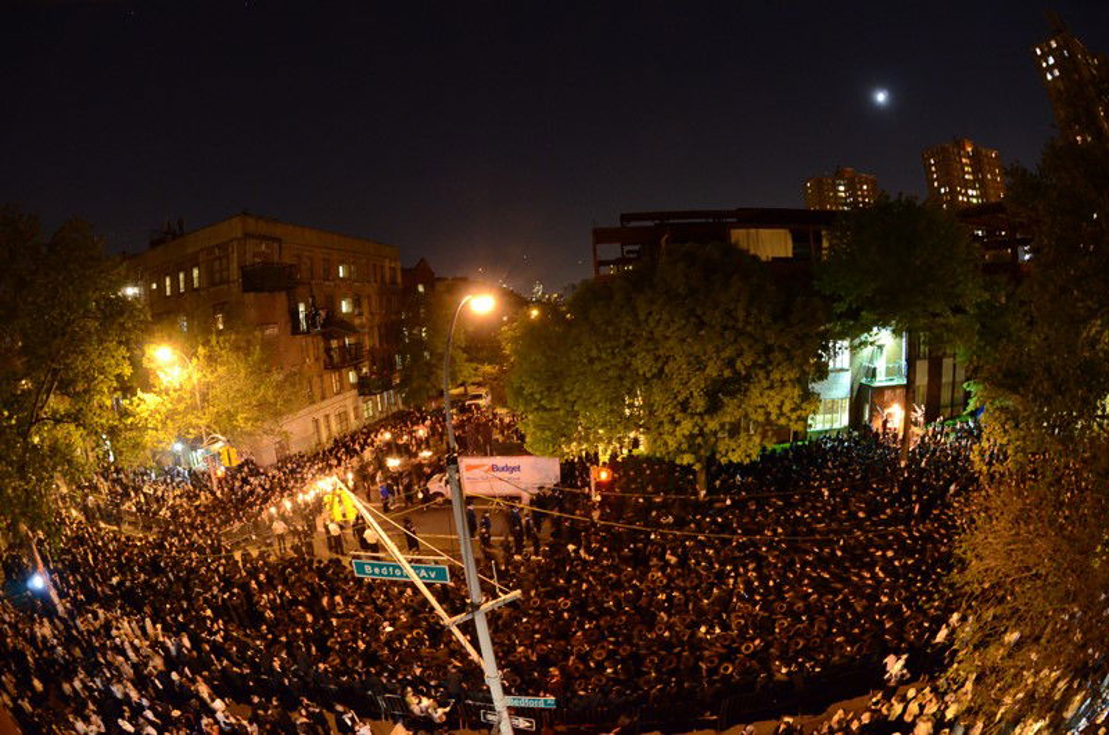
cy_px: 368
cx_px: 554
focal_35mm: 16
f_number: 5.6
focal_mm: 10.5
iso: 2500
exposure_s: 1/1.6
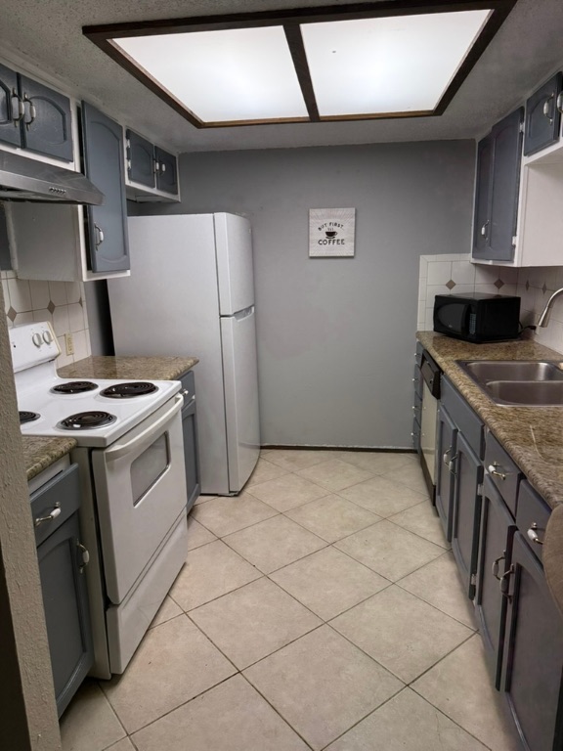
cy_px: 376
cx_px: 282
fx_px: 520
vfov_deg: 71.6
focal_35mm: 24
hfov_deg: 56.8
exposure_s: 1/201
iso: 200
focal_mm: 6.76
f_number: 1.78
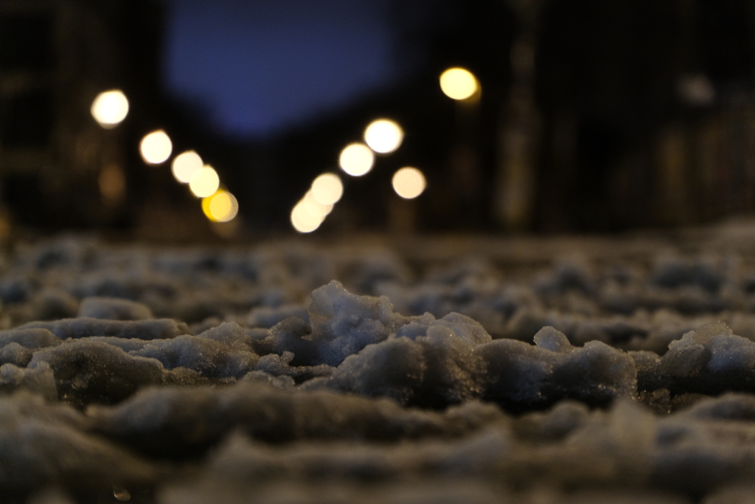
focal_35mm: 105
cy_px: 252
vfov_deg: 13.0
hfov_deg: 19.5
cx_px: 378
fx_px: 2202
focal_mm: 70
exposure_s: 1/7.5
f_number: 2.8
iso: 800
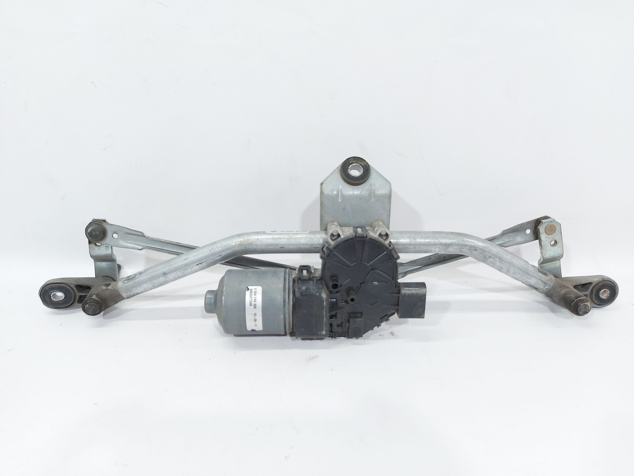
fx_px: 440
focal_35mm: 24
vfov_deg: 56.8
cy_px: 238
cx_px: 317
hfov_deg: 71.6
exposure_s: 1/50
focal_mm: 5.23
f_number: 1.8
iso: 64
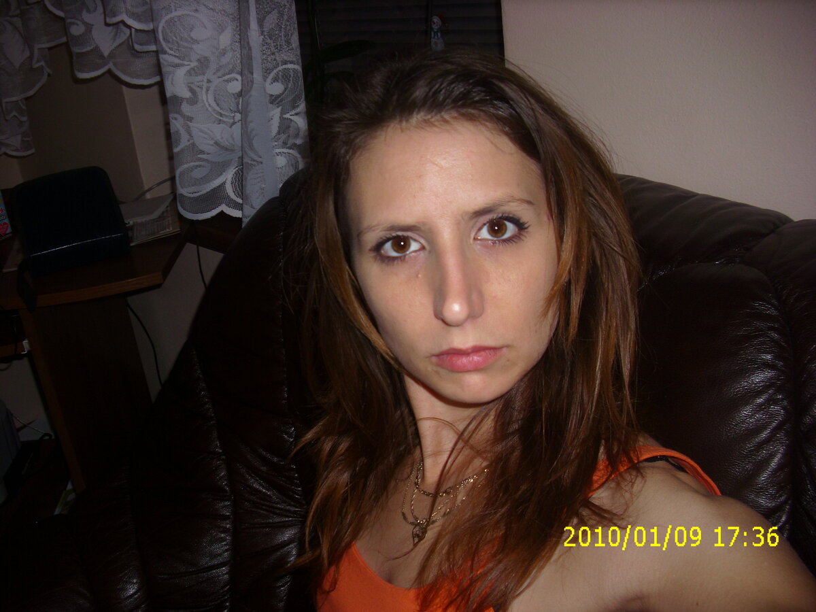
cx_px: 408
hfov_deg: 50.1
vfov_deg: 38.7
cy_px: 306
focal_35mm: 37
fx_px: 872
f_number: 2.8
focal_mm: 6.2
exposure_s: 1/30
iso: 50
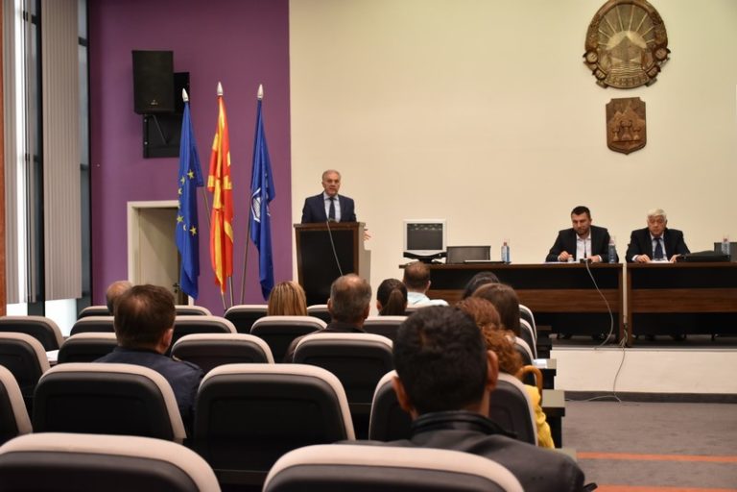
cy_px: 246
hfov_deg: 43.6
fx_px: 921
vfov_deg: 29.9
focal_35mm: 45
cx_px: 368
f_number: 4
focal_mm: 30
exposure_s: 1/80
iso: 1000
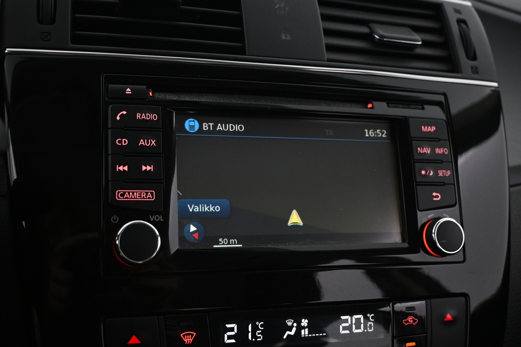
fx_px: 575
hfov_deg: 48.7
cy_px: 174
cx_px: 260
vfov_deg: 33.6
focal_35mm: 40
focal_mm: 26.5
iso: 2000
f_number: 4.5
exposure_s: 1/40
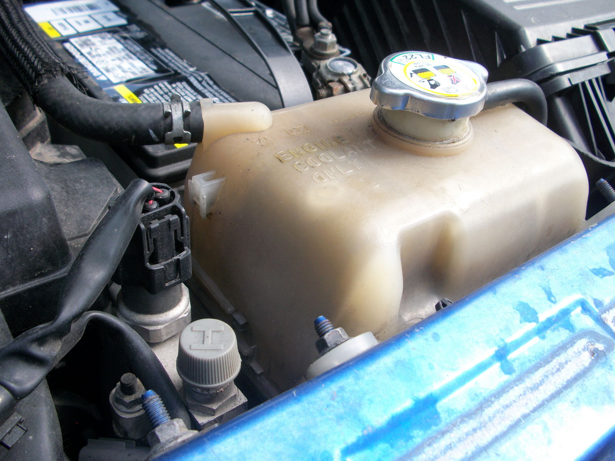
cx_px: 308
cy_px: 230
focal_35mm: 35
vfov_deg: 40.7
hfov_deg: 52.6
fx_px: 622
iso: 80
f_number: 3.1
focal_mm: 6.3
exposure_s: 1/160
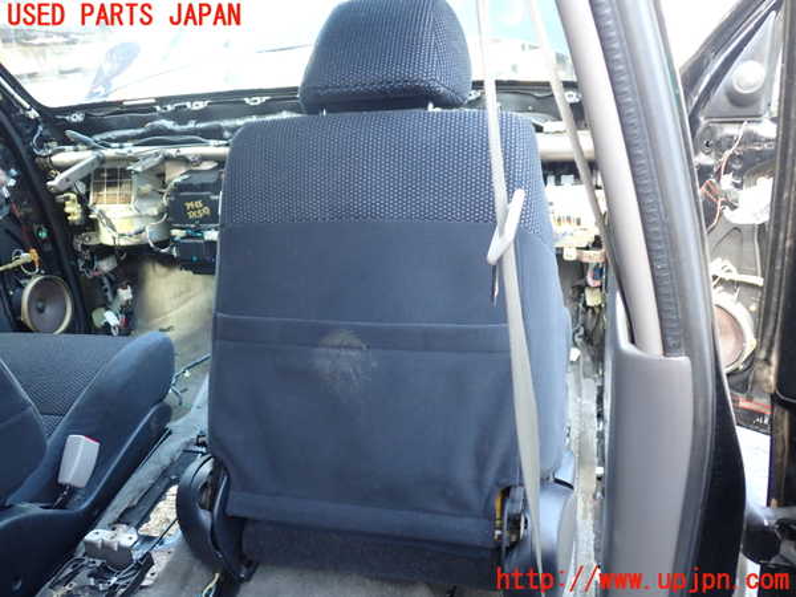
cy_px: 298
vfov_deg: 46.8
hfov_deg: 60.0
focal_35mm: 30
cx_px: 398
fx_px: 690
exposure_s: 1/40
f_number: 2.3
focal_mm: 5.4
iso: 200
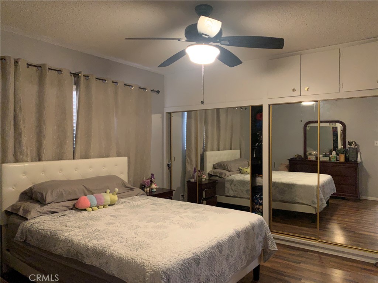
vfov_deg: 53.1
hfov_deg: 67.3
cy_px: 142
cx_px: 189
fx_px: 284
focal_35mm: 26
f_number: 1.8
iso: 500
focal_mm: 4.25
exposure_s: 1/30
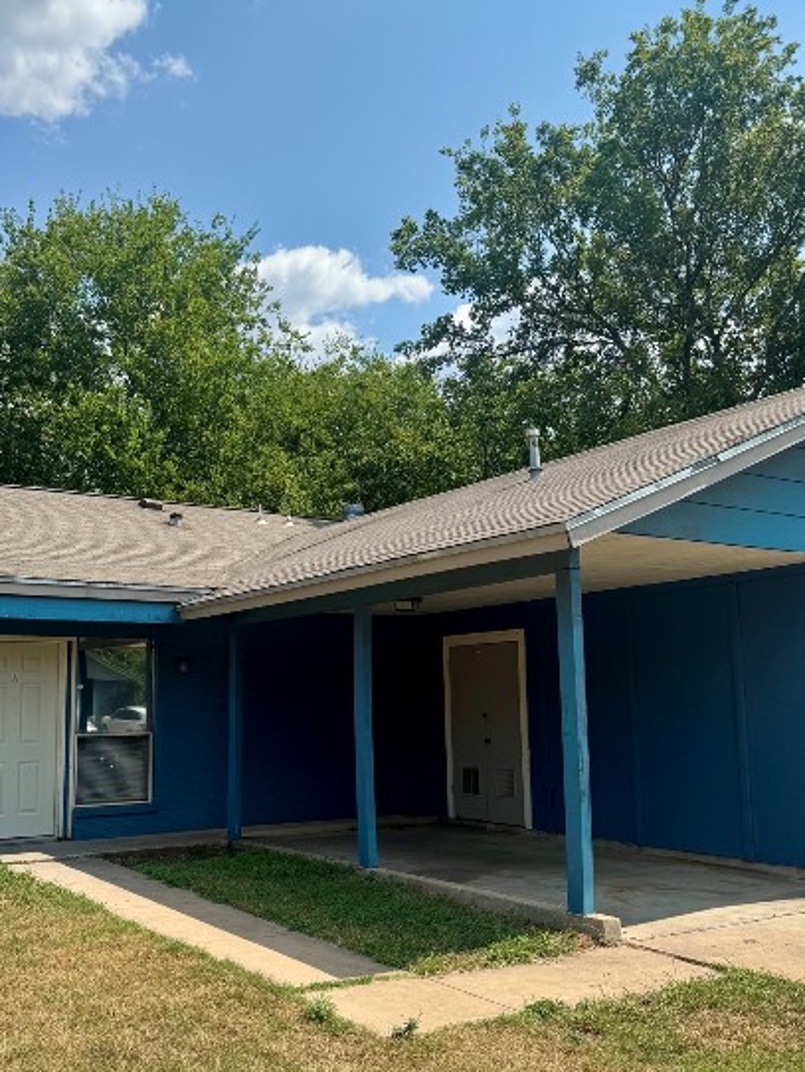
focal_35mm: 34
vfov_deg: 53.8
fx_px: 1053
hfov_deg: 41.6
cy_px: 587
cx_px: 309
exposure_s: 1/5348
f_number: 1.78
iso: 80
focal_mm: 6.76
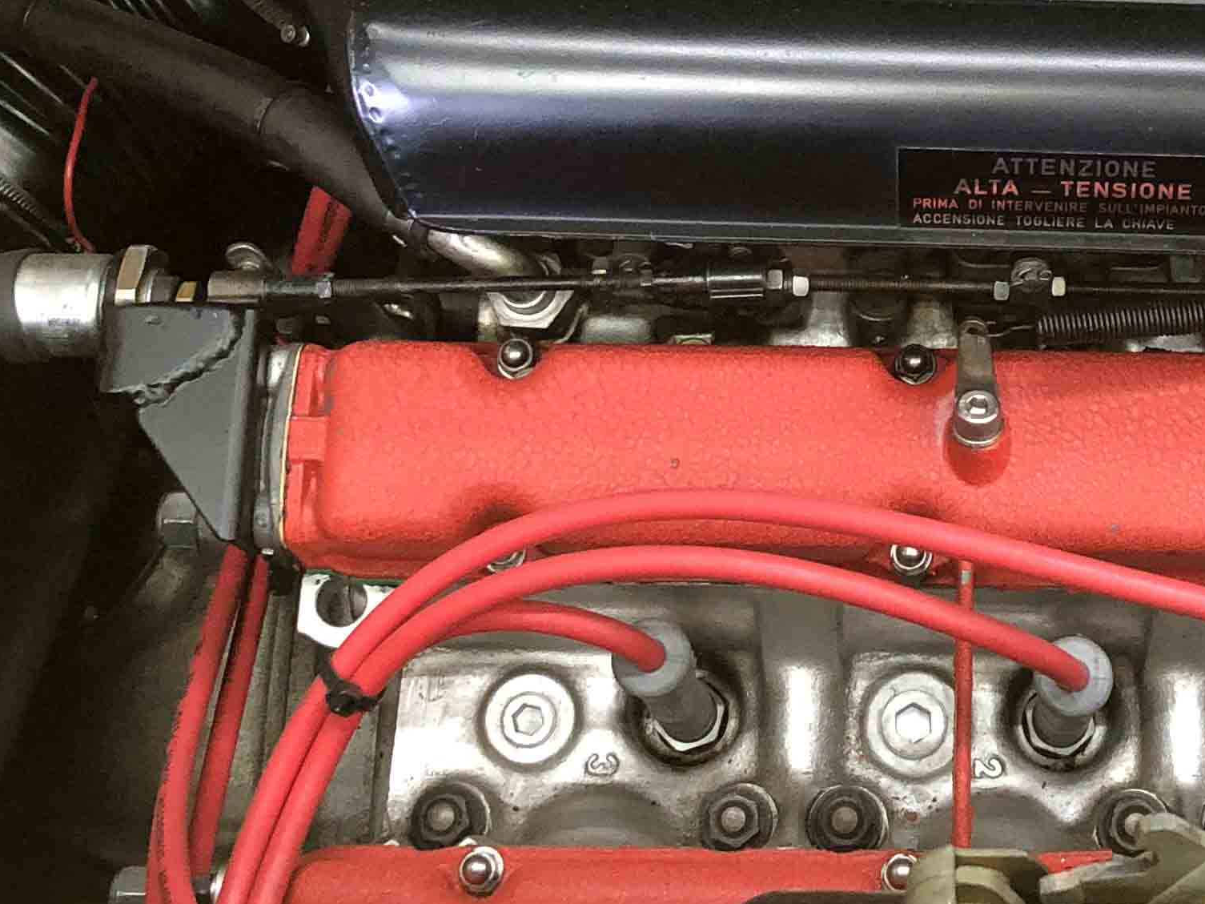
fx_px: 2611
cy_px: 172
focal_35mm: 75
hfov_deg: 25.5
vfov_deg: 19.4
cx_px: 984
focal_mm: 4
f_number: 1.8
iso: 100
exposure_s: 1/13
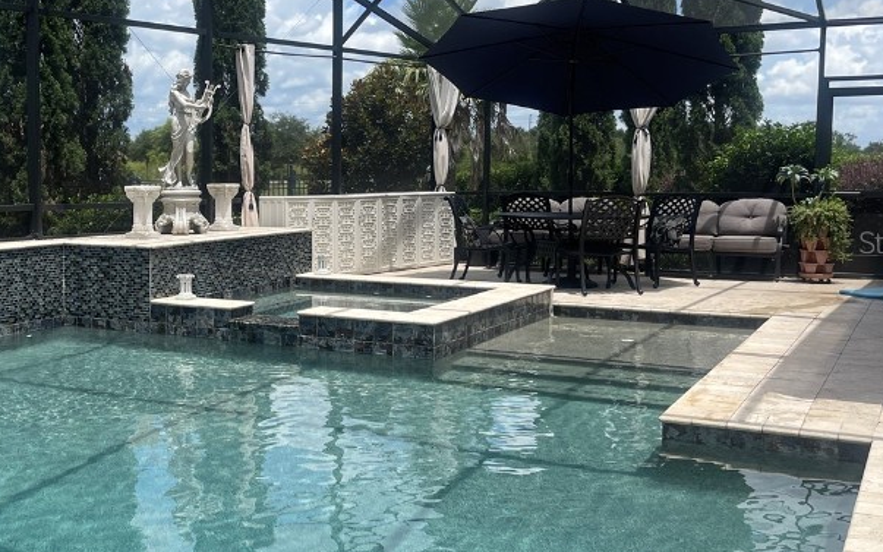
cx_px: 247
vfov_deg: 28.6
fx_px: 1083
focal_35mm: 45
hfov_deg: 43.3
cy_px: 242
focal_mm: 5.1
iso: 32
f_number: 1.6
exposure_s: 1/2247
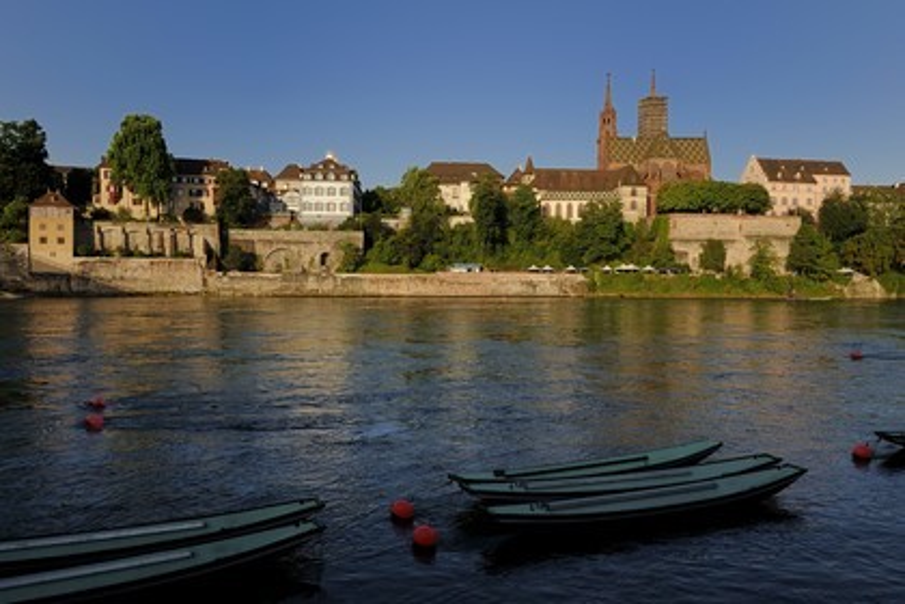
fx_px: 804
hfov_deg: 58.7
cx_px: 452
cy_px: 302
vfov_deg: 41.1
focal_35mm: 32
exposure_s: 1/160
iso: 200
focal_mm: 32
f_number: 13
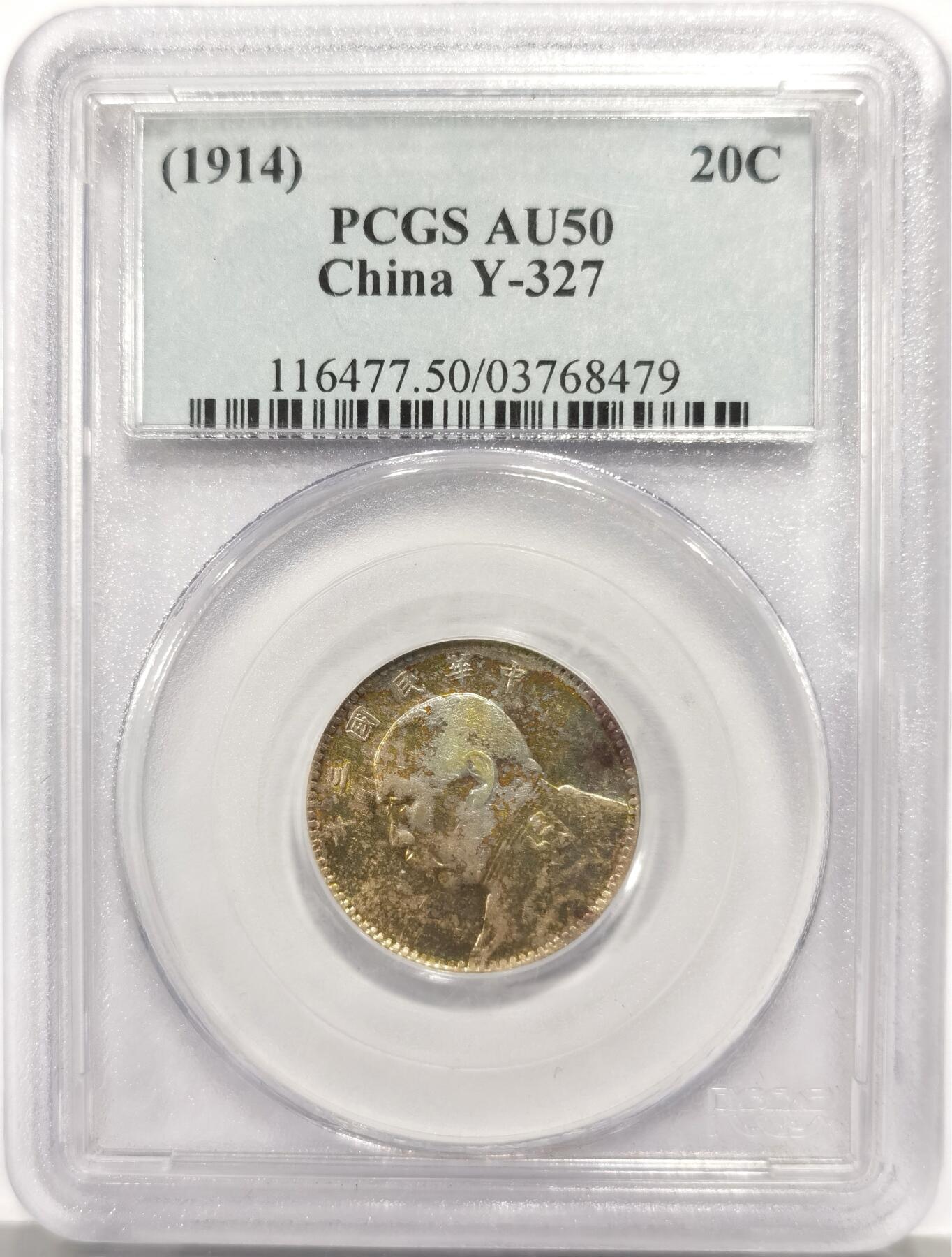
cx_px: 476
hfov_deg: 27.2
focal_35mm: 54
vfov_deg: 35.4
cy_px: 628
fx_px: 1967
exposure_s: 1/100
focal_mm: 5.56
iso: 160
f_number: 16
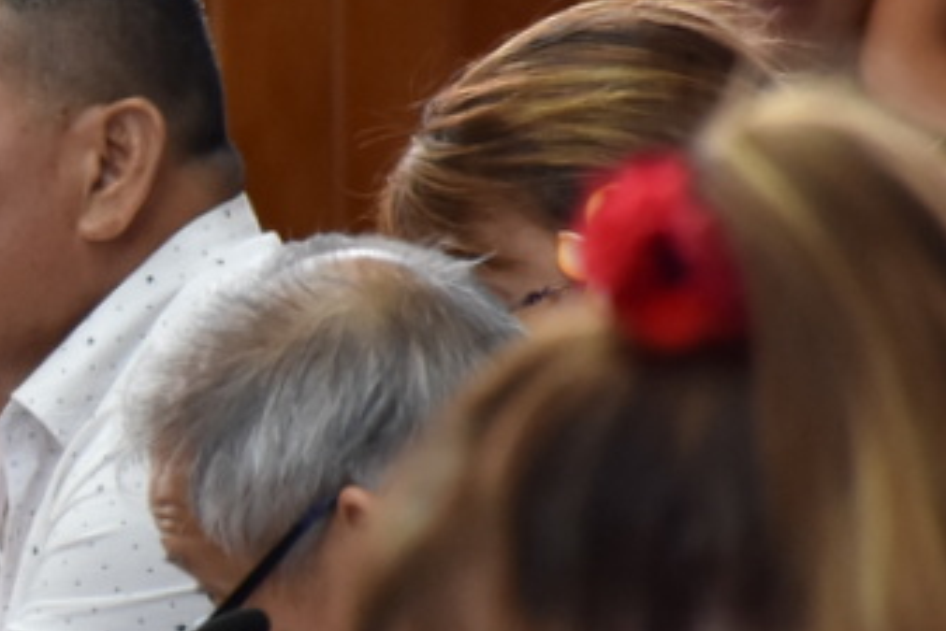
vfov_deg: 2.8
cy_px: 529
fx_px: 13118
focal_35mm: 499
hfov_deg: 4.1
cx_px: -109
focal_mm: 140
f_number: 5.6
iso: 1000
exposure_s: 1/160
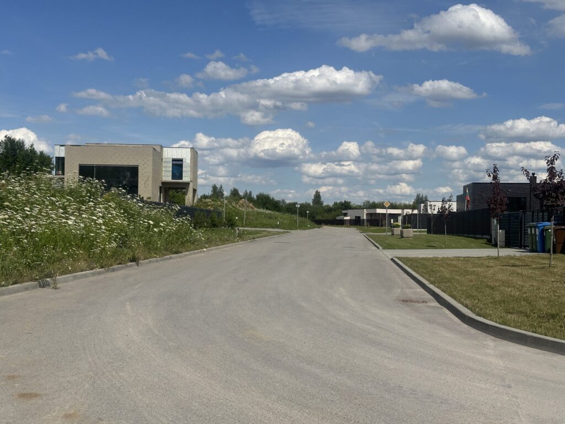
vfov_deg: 30.3
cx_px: 282
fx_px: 783
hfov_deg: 39.7
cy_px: 212
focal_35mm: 48
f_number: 1.78
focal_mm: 6.86
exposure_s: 1/7634
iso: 64
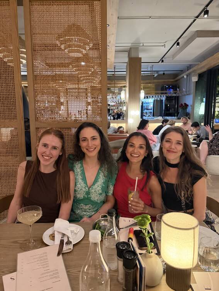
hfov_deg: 56.8
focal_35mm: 24
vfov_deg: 71.6
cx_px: 110
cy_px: 146
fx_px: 202
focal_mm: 6.76
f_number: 1.78
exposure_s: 1/25
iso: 1250
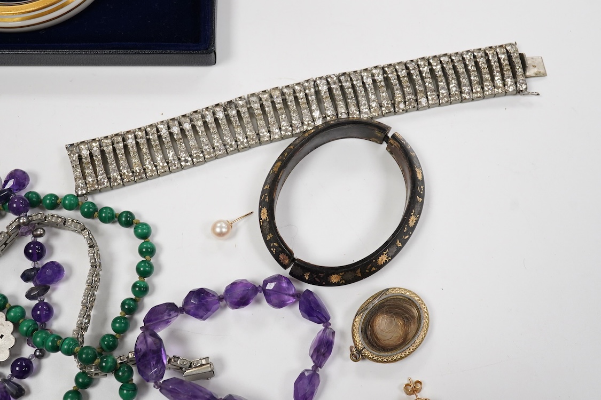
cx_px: 300
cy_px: 200
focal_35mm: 45
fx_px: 751
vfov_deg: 29.9
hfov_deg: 43.6
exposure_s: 1/160
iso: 2500
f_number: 13
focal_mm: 30
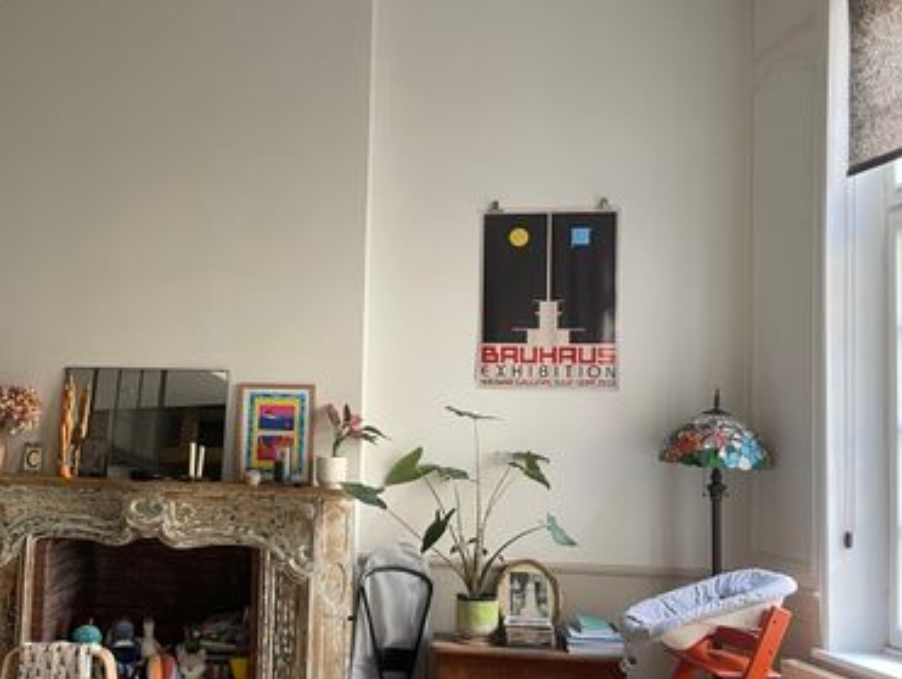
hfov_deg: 43.8
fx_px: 1095
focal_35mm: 42
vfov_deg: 34.3
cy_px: 392
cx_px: 265
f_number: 1.6
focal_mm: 4.2
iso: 160
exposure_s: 1/60
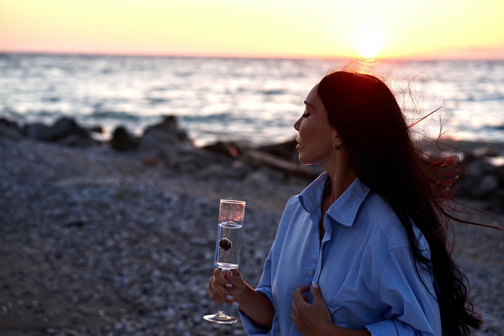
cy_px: 167
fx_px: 1204
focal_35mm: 86
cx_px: 254
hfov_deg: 23.6
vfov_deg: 15.9
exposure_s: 1/125
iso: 100
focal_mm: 85
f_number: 5
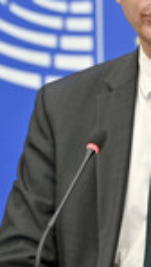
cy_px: 122
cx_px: 163
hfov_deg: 3.1
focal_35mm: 395
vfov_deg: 5.5
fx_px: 2807
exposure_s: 1/160
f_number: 2.8
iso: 640
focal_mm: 125
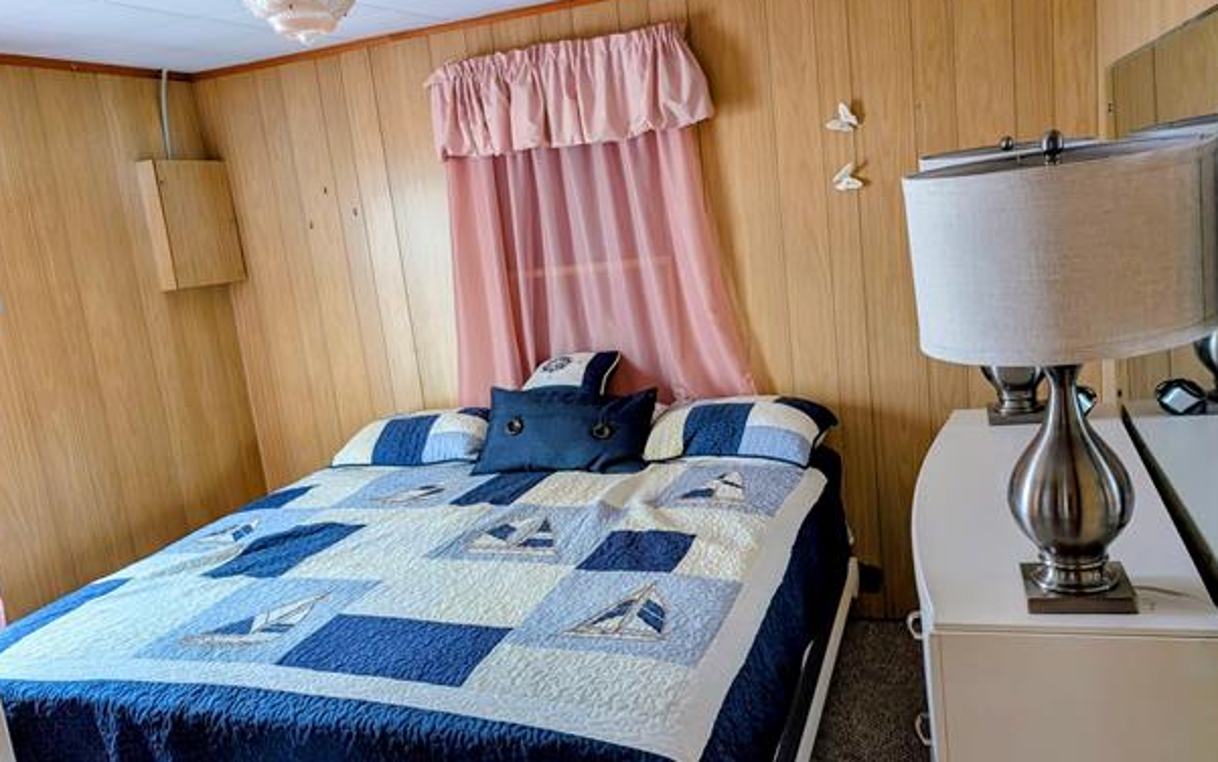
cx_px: 587
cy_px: 407
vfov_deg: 46.0
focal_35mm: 27
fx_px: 897
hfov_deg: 68.4
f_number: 1.68
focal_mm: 6.9
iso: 421
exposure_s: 1/33.1
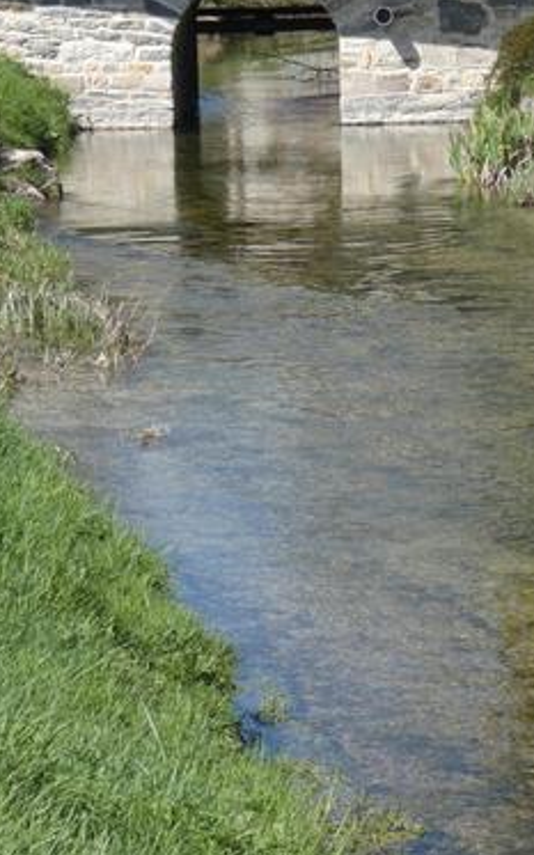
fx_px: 4053
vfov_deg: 12.0
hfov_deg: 7.5
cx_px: 280
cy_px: 383
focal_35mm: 174
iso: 80
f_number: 4.9
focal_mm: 18.3
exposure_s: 1/320
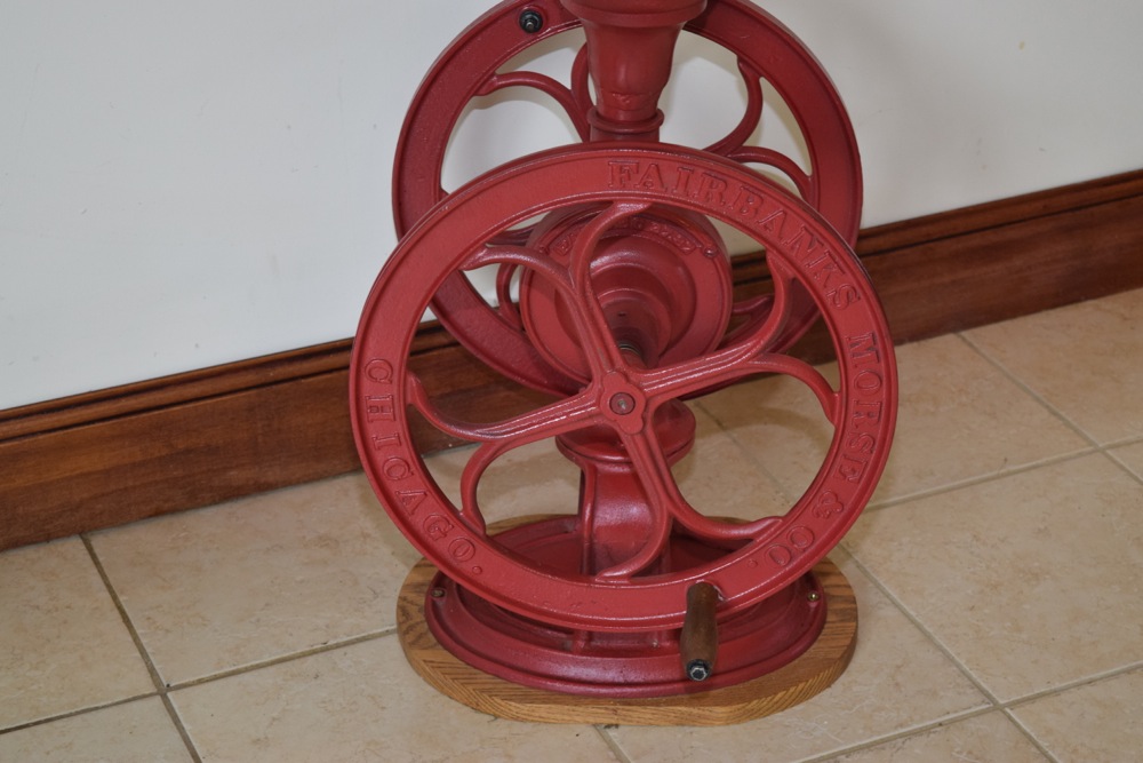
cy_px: 382
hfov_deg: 24.6
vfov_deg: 16.6
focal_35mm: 82
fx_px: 2620
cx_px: 572
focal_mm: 55
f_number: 5.6
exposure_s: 1/100
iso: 800
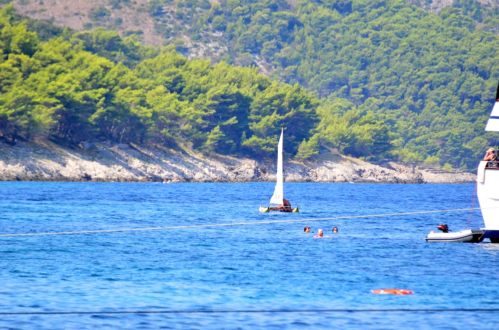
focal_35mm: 450
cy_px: 165
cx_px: 250
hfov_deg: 4.6
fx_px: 6223
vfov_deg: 3.0
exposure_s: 1/8000
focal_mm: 300
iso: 4500
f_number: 5.6
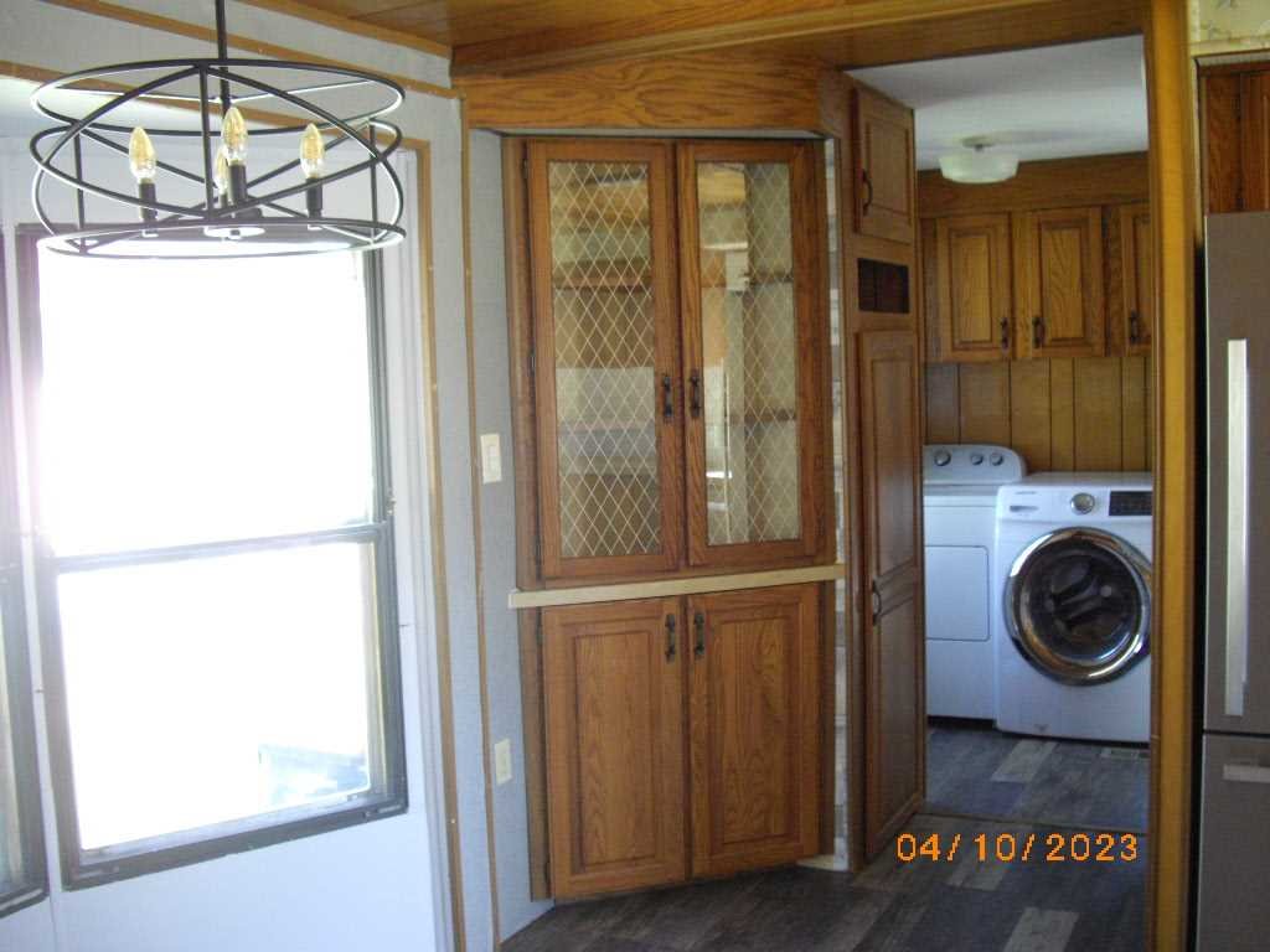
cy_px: 476
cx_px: 635
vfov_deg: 37.7
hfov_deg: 49.0
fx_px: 1394
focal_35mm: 38
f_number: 2.8
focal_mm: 7.9
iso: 400
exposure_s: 1/50
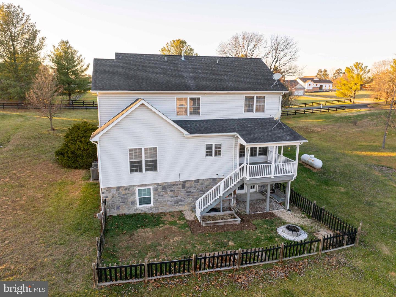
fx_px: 274
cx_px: 198
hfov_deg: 71.6
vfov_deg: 56.8
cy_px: 148
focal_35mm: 24
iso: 400
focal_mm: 12.29
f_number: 2.8
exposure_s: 1/640
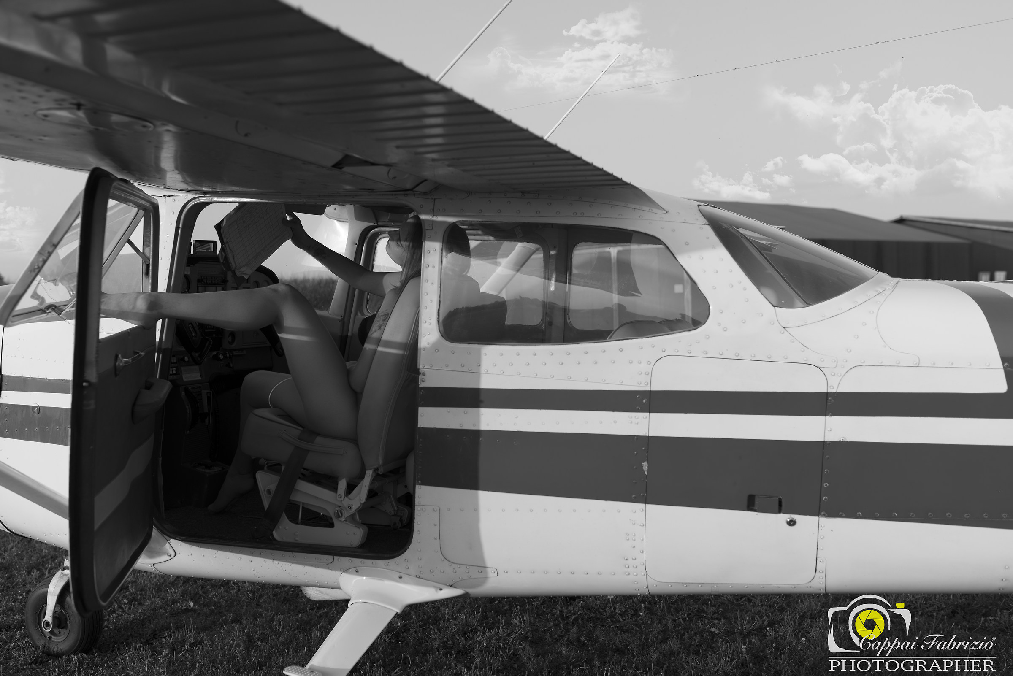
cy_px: 338
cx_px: 506
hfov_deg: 54.4
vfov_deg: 37.9
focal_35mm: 35
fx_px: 985
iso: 160
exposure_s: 1/640
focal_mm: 35
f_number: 3.5
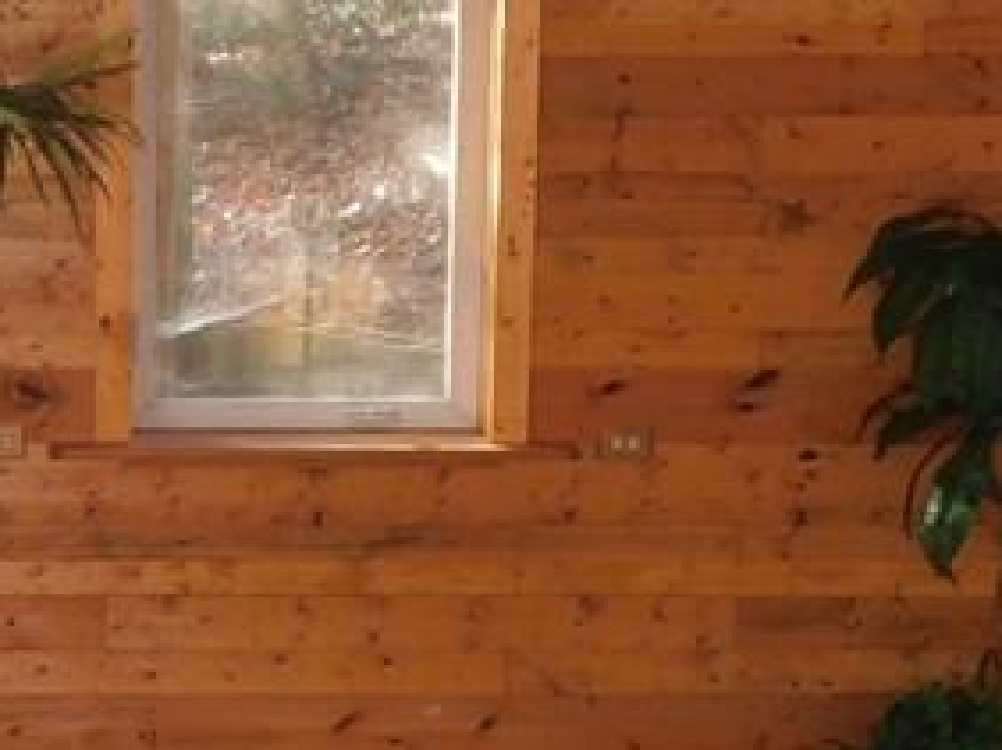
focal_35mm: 109
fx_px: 3152
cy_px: 483
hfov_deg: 17.5
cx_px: -71
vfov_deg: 13.5
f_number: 3.2
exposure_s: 1/30
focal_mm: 5.3
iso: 200
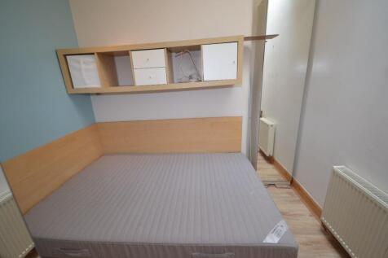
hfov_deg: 100.4
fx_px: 162
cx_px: 194
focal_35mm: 15
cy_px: 129
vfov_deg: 77.3
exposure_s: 1/60
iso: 500
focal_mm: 10
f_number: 4
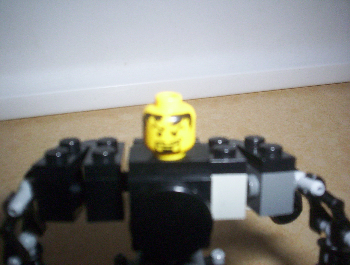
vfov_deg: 37.9
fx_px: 385
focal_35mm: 38
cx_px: 175
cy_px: 132
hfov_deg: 48.9
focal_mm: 4.99
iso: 140
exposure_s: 1/60
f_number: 4.5
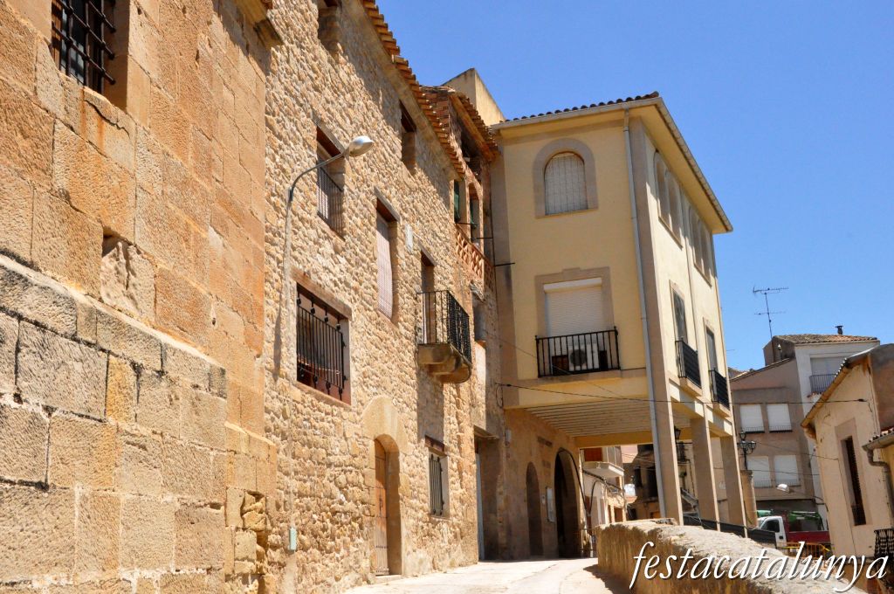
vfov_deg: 34.1
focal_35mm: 39
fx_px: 967
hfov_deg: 49.6
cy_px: 297
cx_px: 447
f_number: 18
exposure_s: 1/1250
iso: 3200
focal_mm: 26
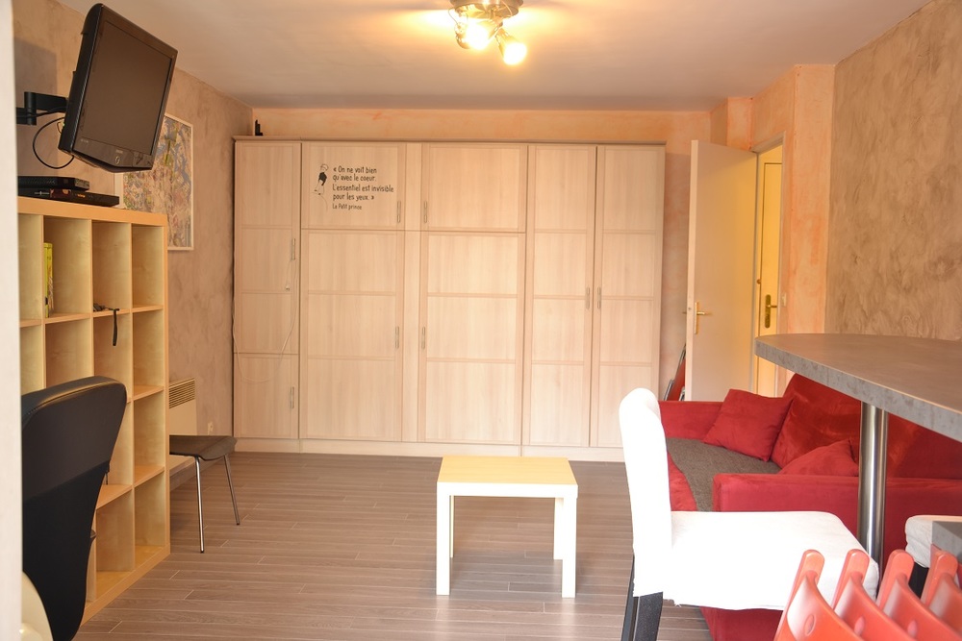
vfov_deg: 35.5
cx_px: 481
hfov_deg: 51.3
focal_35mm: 38
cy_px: 320
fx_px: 1002
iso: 100
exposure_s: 1/2
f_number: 4
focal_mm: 25
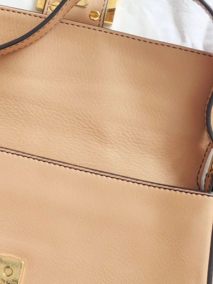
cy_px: 130
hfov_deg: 19.1
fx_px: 624
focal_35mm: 76
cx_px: 32
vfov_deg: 25.7
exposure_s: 1/60
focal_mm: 15
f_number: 3.7
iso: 1000
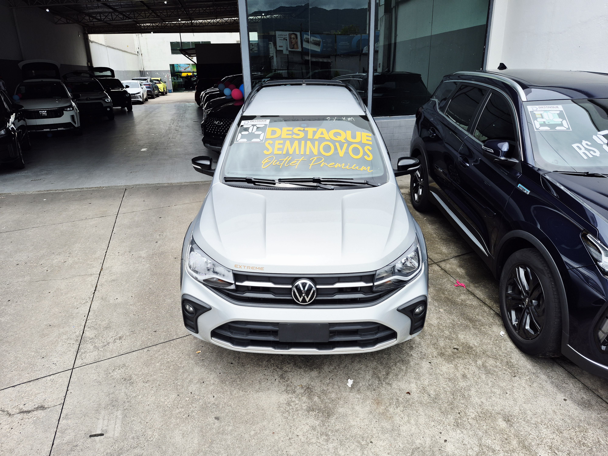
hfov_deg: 73.9
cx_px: 304
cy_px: 228
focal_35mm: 23
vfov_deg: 58.9
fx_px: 404
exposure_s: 1/1992
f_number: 1.8
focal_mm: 5.4
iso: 25
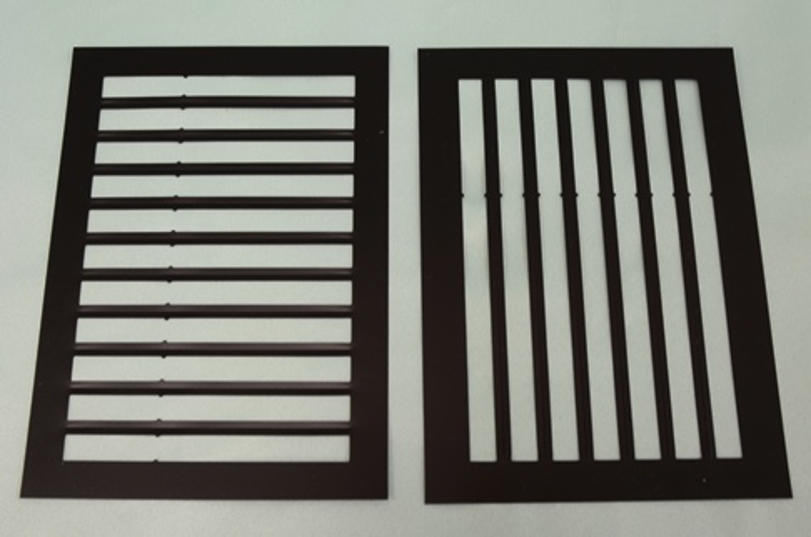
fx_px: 978
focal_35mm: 44
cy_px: 268
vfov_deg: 30.7
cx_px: 406
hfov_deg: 45.0
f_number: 9
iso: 320
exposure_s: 1/13
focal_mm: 29
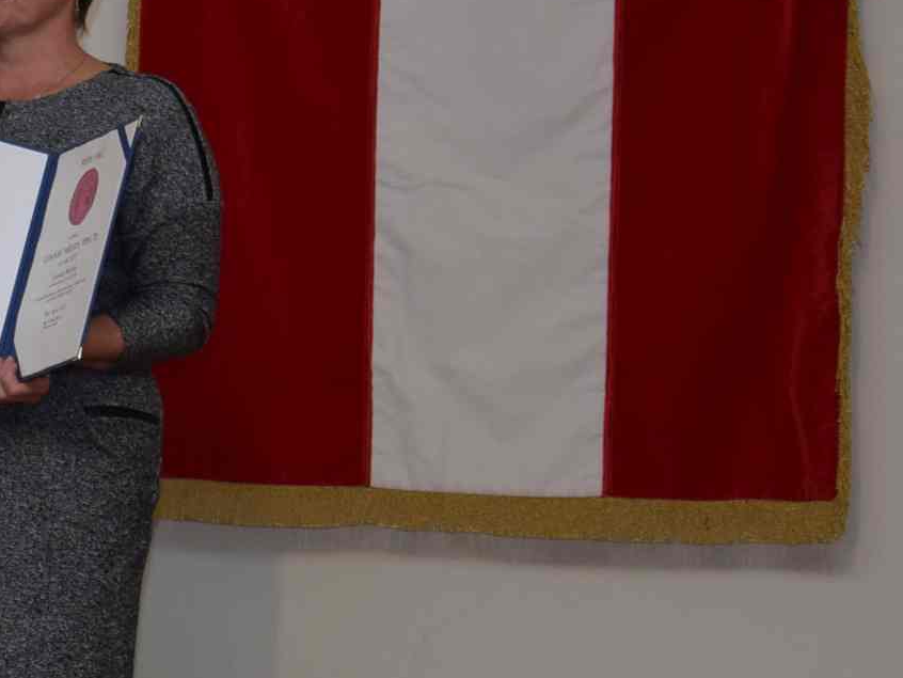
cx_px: -608
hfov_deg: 8.4
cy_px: 301
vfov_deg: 6.5
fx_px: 5994
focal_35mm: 230
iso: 400
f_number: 4.8
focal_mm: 45
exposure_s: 1/100
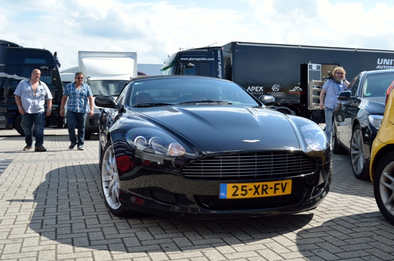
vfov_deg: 34.0
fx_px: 426
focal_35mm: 39
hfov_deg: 49.6
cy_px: 130
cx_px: 197
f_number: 11
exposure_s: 1/500
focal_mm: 26
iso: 400
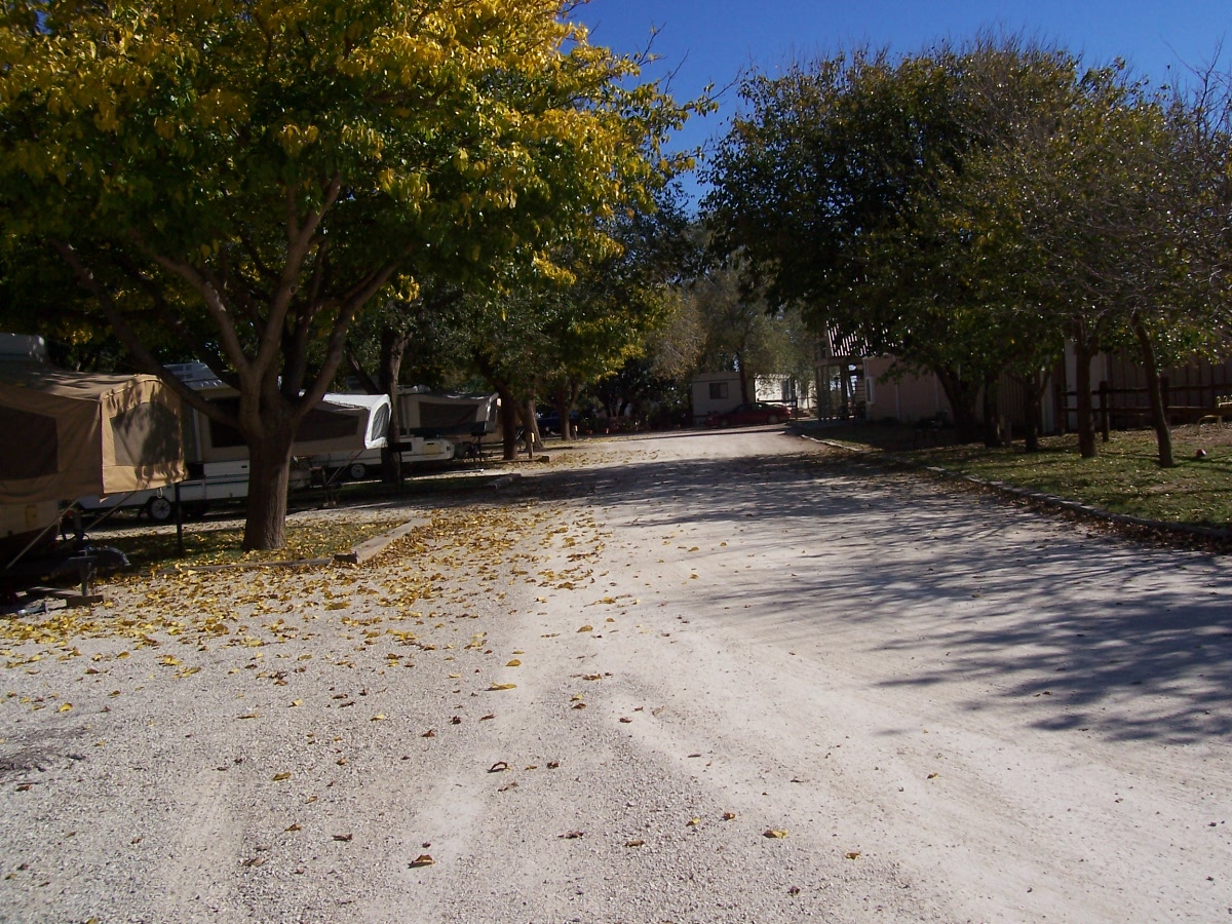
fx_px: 1210
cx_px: 616
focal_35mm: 34
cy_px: 462
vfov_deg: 41.8
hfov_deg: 54.0
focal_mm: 5.6
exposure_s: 1/750
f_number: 5.6
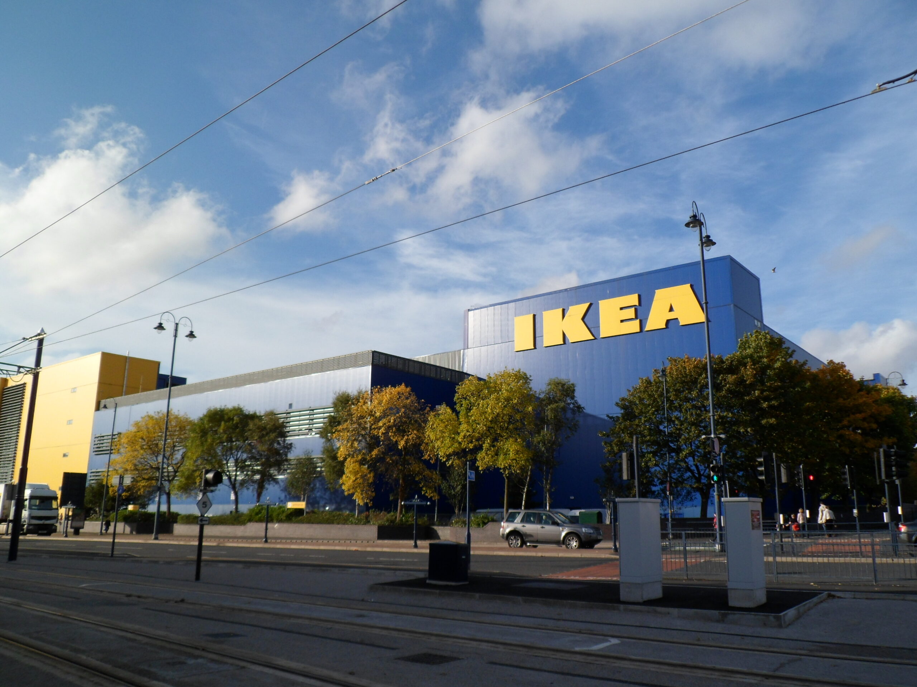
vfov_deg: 51.4
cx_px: 458
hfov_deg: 65.3
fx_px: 715
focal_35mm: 27
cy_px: 344
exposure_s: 1/1000
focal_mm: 4.9
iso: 80
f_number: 3.3
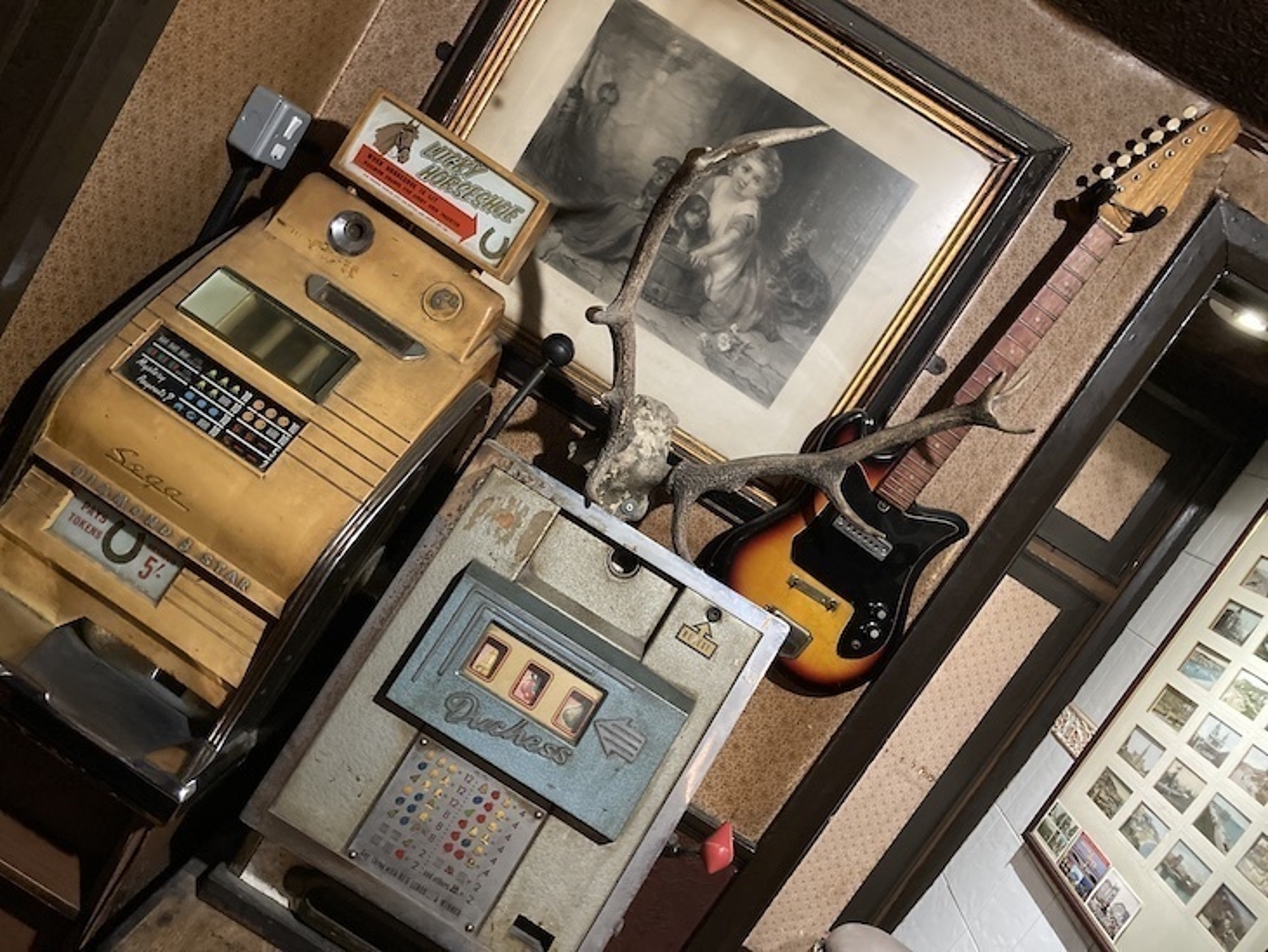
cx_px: 634
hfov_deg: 63.4
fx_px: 1026
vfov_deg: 49.8
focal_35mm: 28
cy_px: 476
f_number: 1.8
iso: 640
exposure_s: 1/29
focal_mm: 3.99
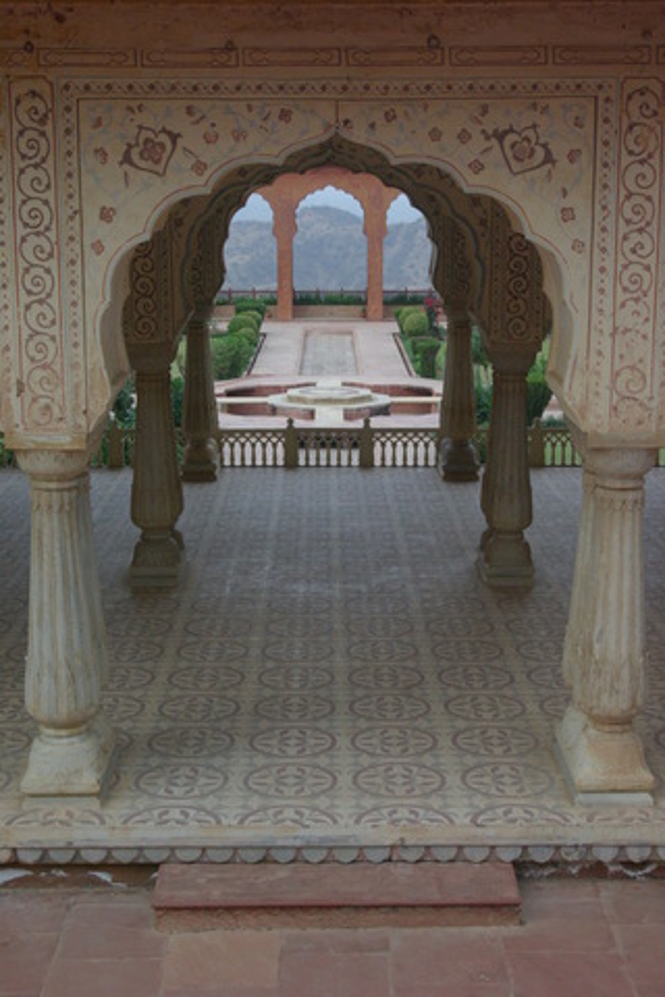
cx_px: 332
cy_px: 498
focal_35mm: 52
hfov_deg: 25.8
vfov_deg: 37.9
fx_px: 1455
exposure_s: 1/125
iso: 800
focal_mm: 35
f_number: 6.7
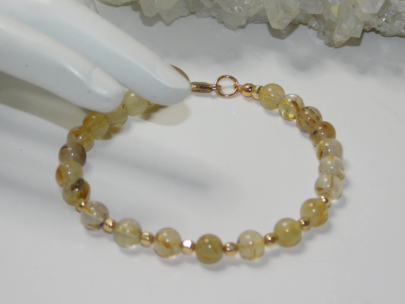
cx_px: 202
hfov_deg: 11.6
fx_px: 1989
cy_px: 152
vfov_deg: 8.7
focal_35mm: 170
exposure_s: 1/60
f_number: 5.3
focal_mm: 30.1
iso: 200
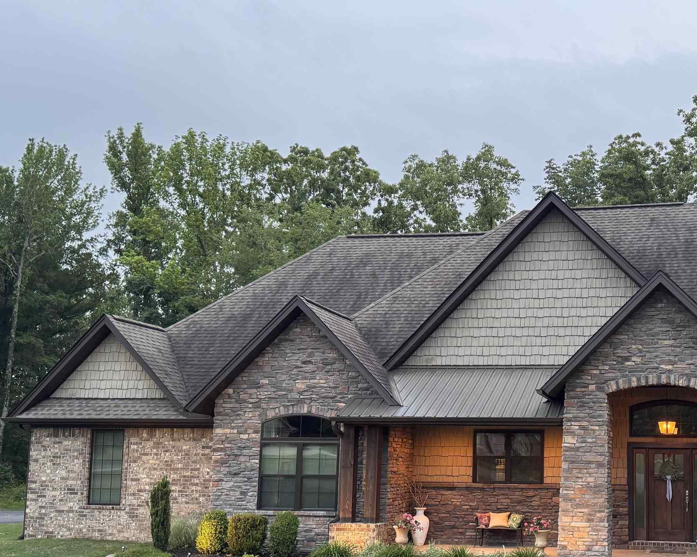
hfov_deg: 41.4
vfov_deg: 34.5
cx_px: 537
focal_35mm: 43
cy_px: 379
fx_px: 887
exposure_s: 1/60
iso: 200
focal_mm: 6.76
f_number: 1.78
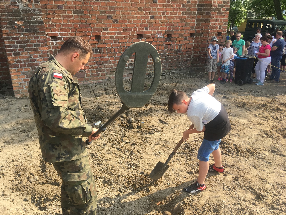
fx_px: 240
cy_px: 108
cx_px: 143
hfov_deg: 61.7
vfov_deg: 48.2
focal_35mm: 29
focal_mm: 4.15
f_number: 2.2
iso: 25
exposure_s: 1/425
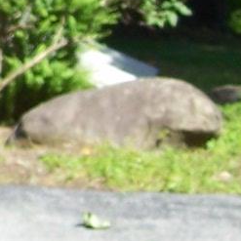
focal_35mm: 271
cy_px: -73
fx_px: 2135
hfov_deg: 6.1
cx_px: -407
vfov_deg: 6.4
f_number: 2.8
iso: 64
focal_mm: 7.8
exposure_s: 1/400
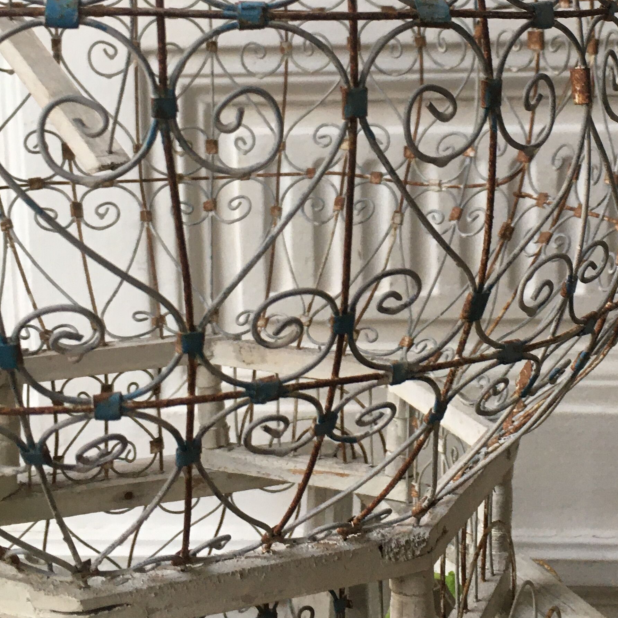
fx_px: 1172
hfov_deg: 29.3
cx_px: 413
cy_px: 168
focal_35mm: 58
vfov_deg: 29.2
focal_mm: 4.15
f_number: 2.2
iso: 50
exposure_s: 1/33
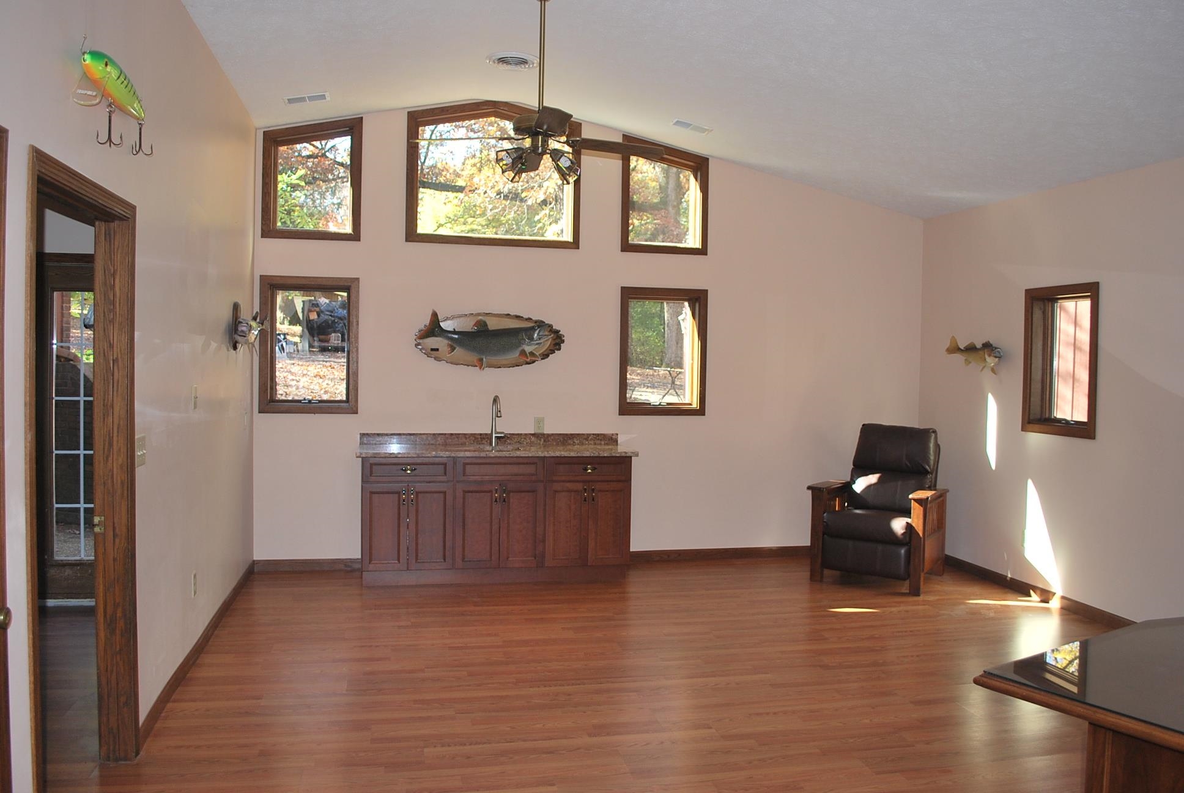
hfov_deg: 67.3
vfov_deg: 48.0
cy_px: 396
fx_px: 889
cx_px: 592
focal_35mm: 27
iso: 200
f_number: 3.5
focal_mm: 18
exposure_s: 1/60
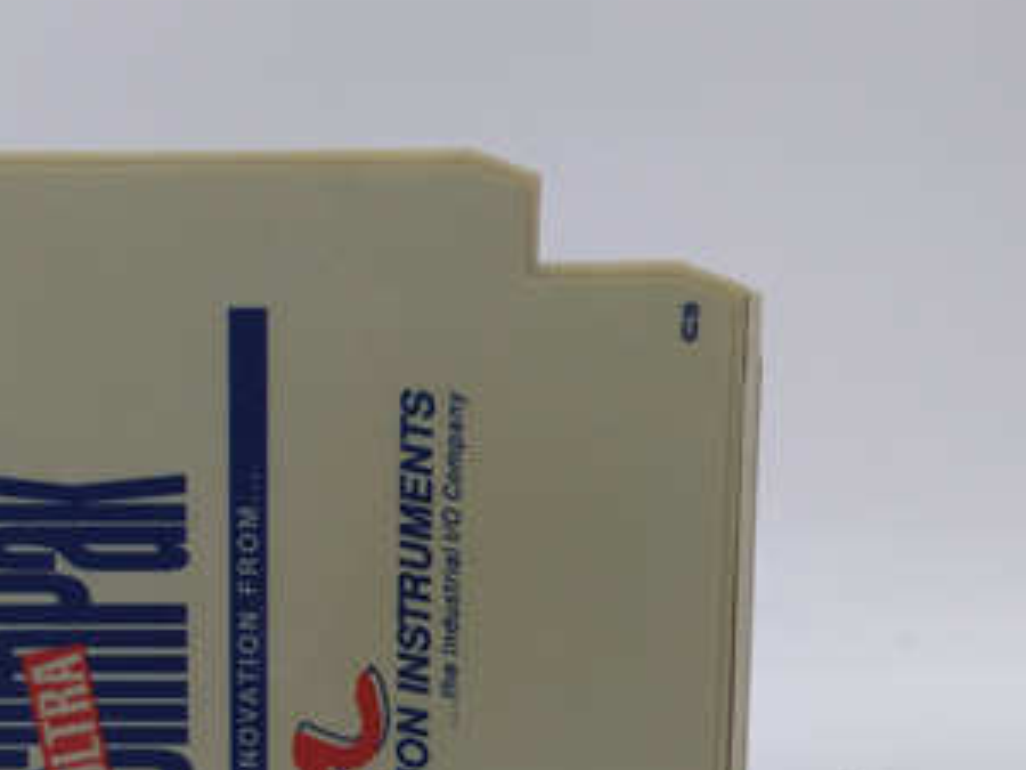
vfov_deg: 31.4
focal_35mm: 45
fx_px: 1334
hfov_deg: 40.7
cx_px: 243
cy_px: 614
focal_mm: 3.79
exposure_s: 1/30
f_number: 2
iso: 174
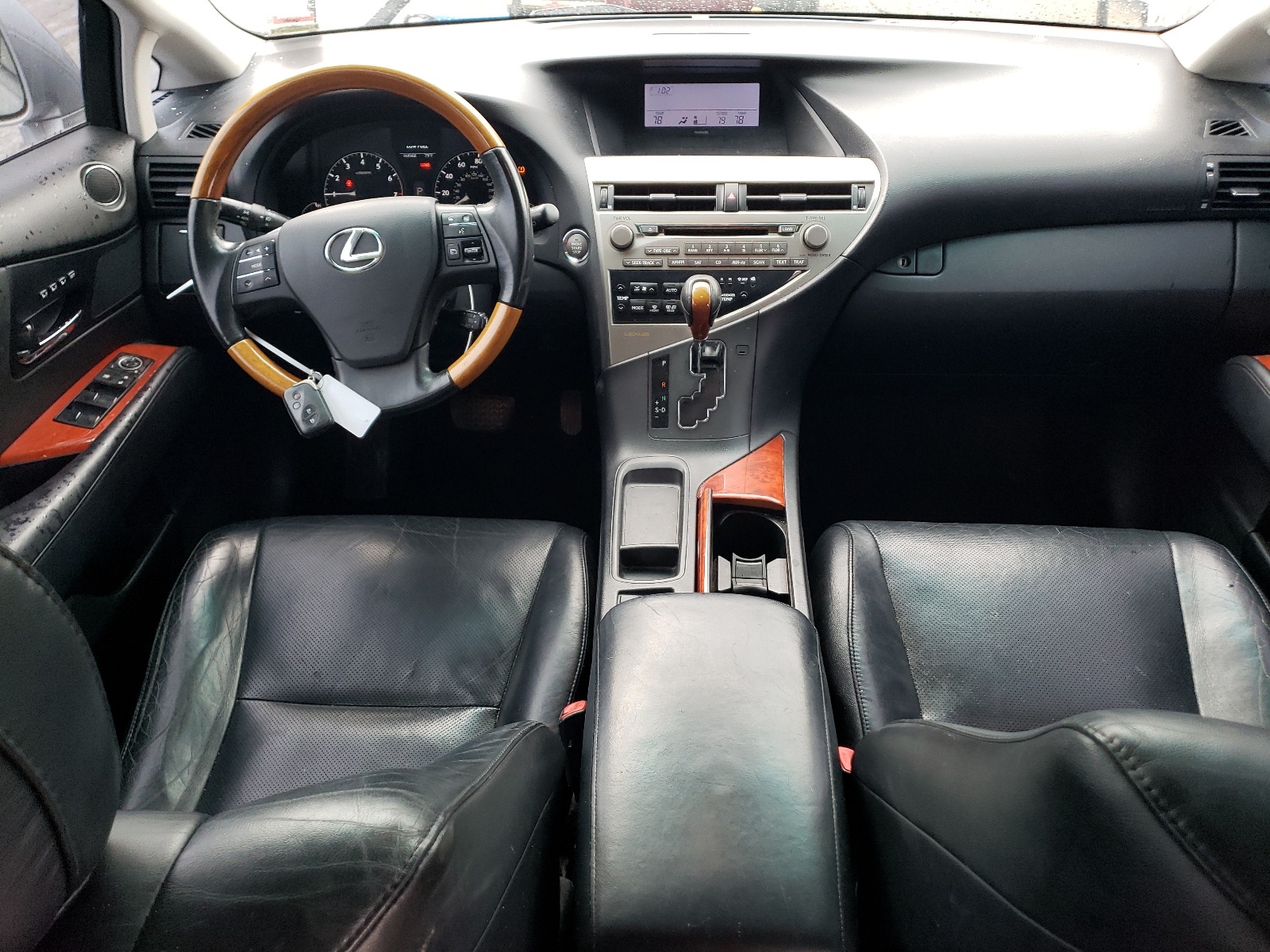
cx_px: 635
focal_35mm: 26
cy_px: 476
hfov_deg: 67.3
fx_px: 954
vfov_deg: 53.1
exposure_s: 1/120
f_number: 1.5
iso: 94
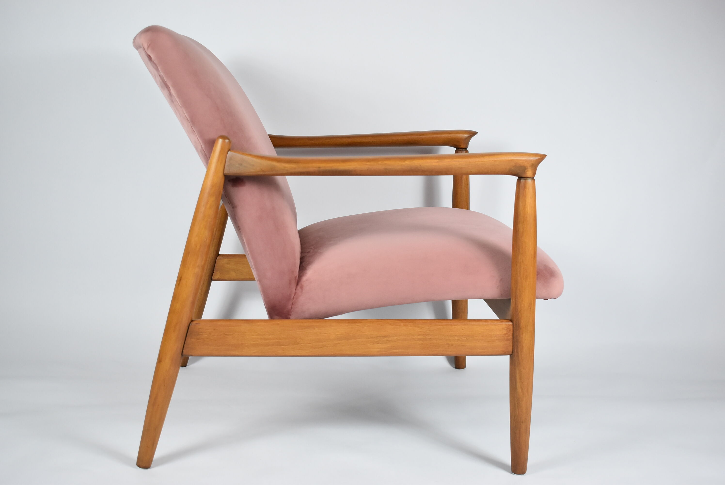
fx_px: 907
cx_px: 362
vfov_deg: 29.9
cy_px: 242
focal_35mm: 45
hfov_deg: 43.6
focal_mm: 30
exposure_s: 1/125
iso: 900
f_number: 4.2
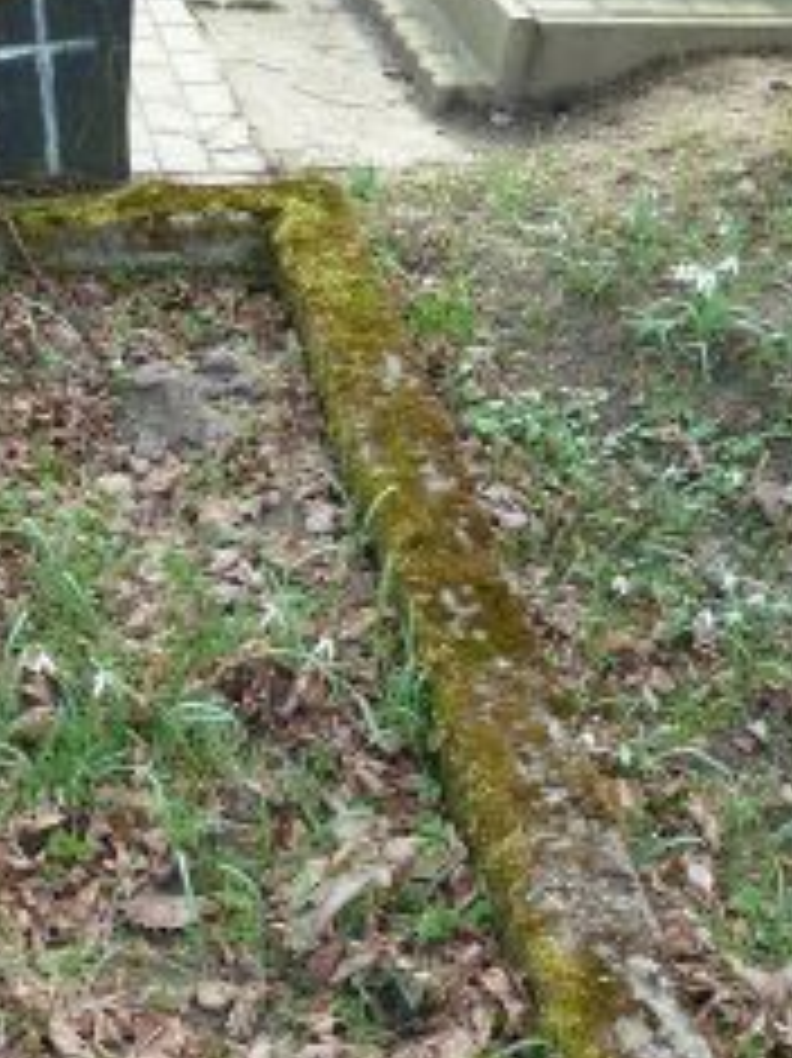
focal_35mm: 51
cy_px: 581
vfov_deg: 37.5
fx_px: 1557
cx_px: 130
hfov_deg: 27.8
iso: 80
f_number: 3.3
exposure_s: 1/80
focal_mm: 4.1
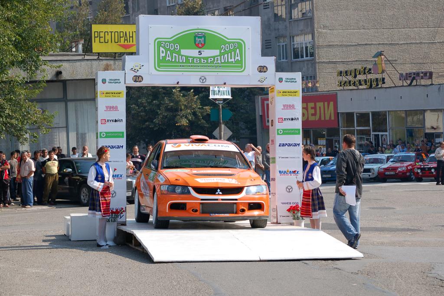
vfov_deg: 12.7
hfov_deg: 18.9
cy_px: 148
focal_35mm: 108
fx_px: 1331
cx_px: 222
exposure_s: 1/250
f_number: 10
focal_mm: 72
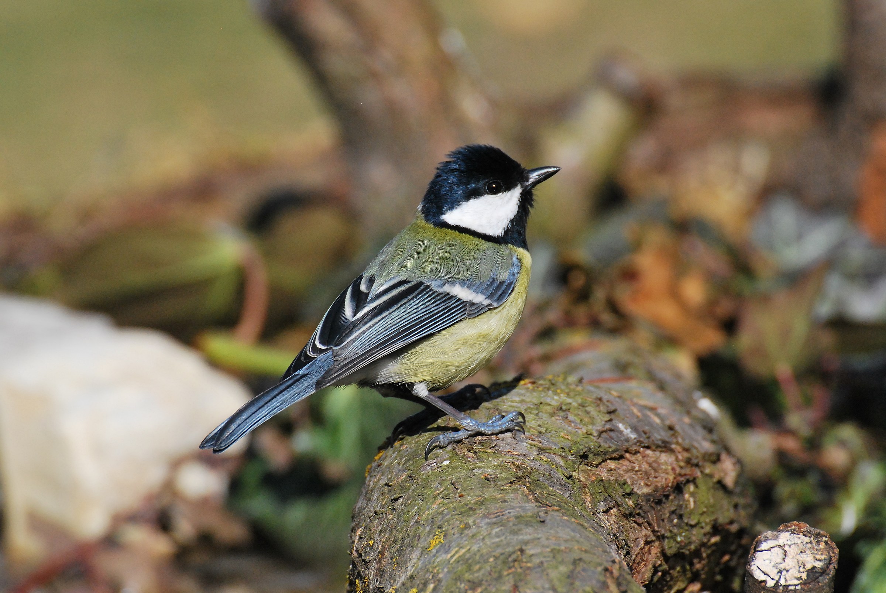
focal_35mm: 450
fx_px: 11087
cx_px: 443
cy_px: 296
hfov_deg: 4.6
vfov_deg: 3.1
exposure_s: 1/1600
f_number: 8
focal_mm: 300
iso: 800
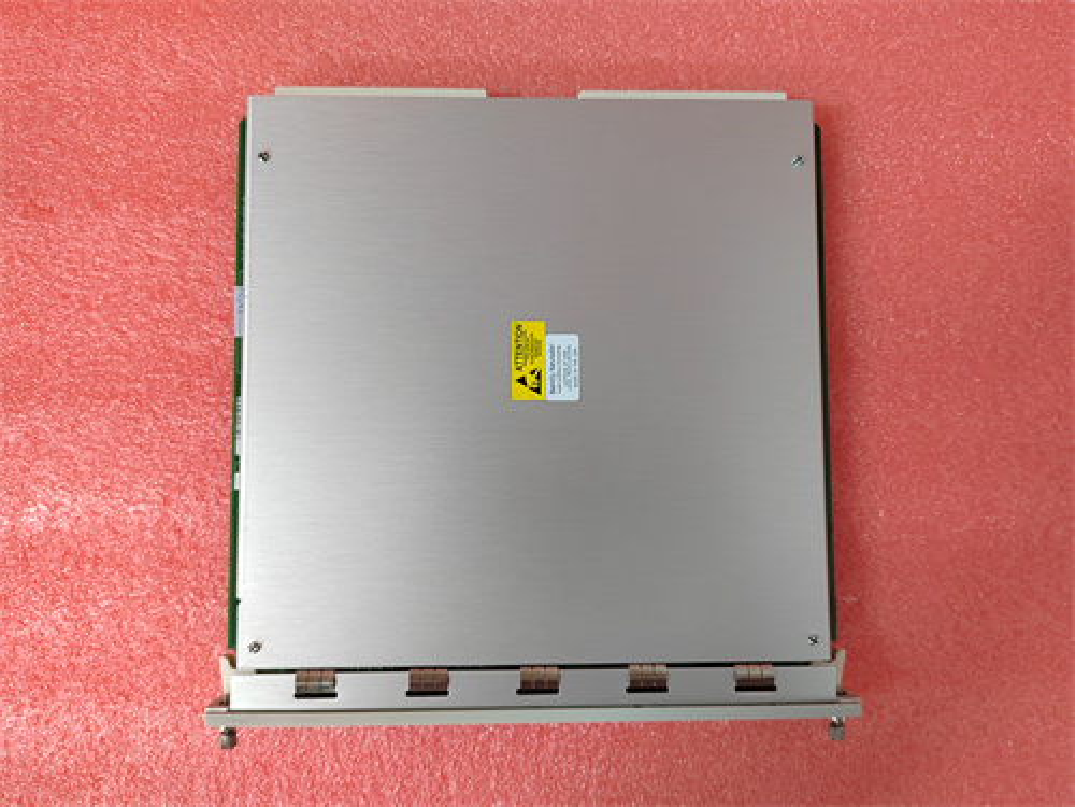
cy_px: 404
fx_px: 714
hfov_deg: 73.9
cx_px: 538
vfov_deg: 58.9
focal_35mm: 23
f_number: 1.9
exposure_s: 1/50
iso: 1669
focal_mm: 5.52
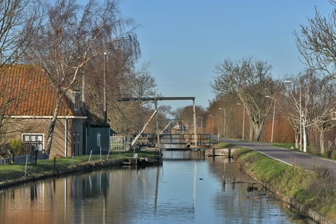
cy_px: 112
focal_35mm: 151
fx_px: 1410
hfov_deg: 13.6
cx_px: 168
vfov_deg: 9.1
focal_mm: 55.6
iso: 125
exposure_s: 1/200
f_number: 10
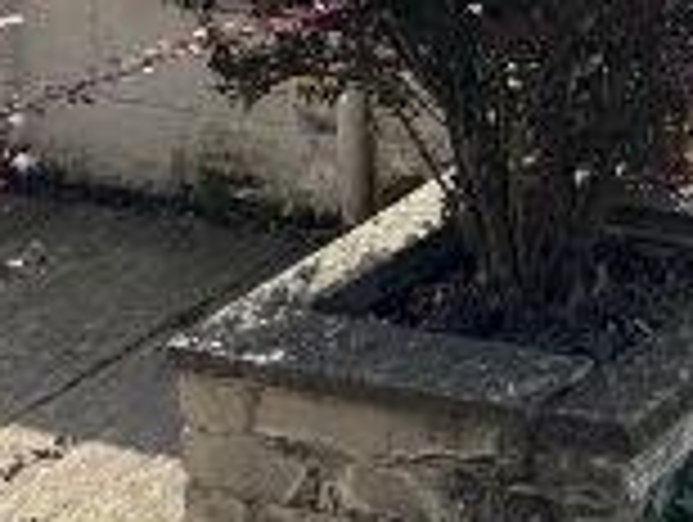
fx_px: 1865
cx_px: 1418
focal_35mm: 93
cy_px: -576
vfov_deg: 13.3
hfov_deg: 16.0
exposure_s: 1/840
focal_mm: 2.22
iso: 40
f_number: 2.2
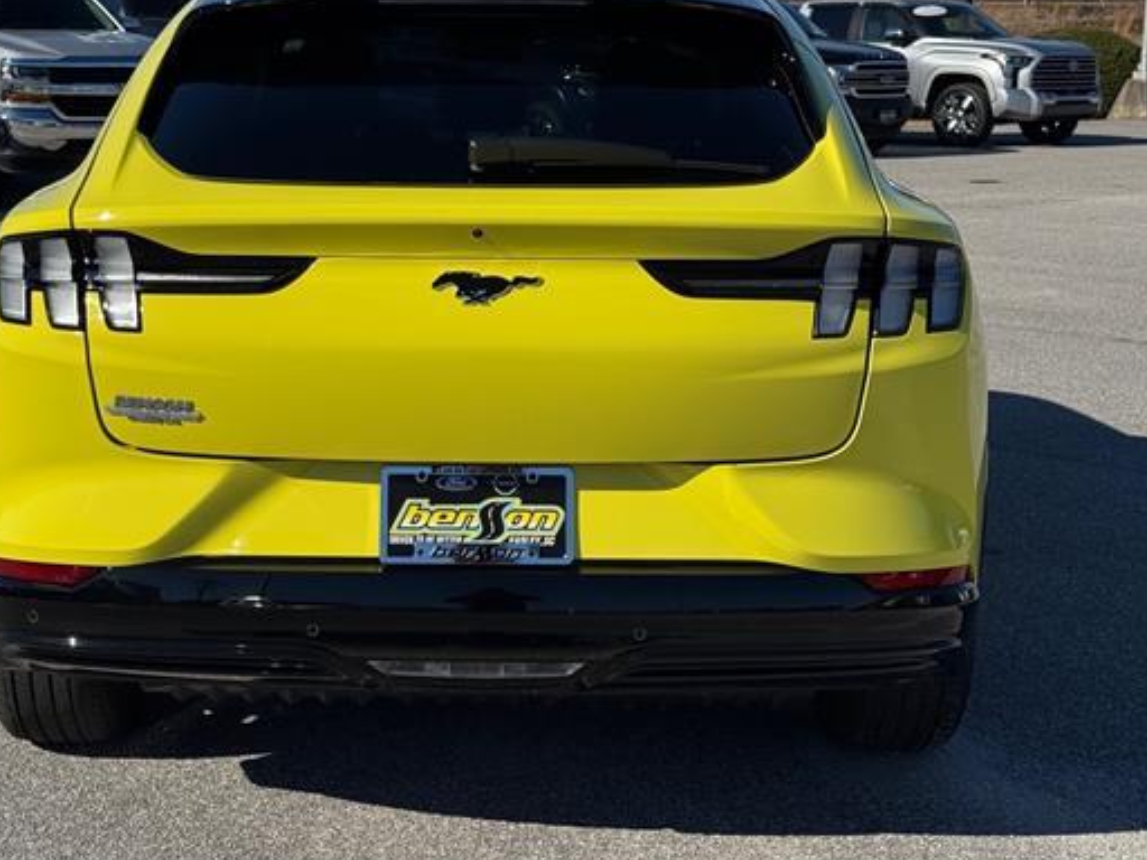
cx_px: 468
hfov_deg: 32.1
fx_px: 1988
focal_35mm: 60
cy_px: 352
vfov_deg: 24.4
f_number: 1.78
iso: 64
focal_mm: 6.76
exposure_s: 1/7937
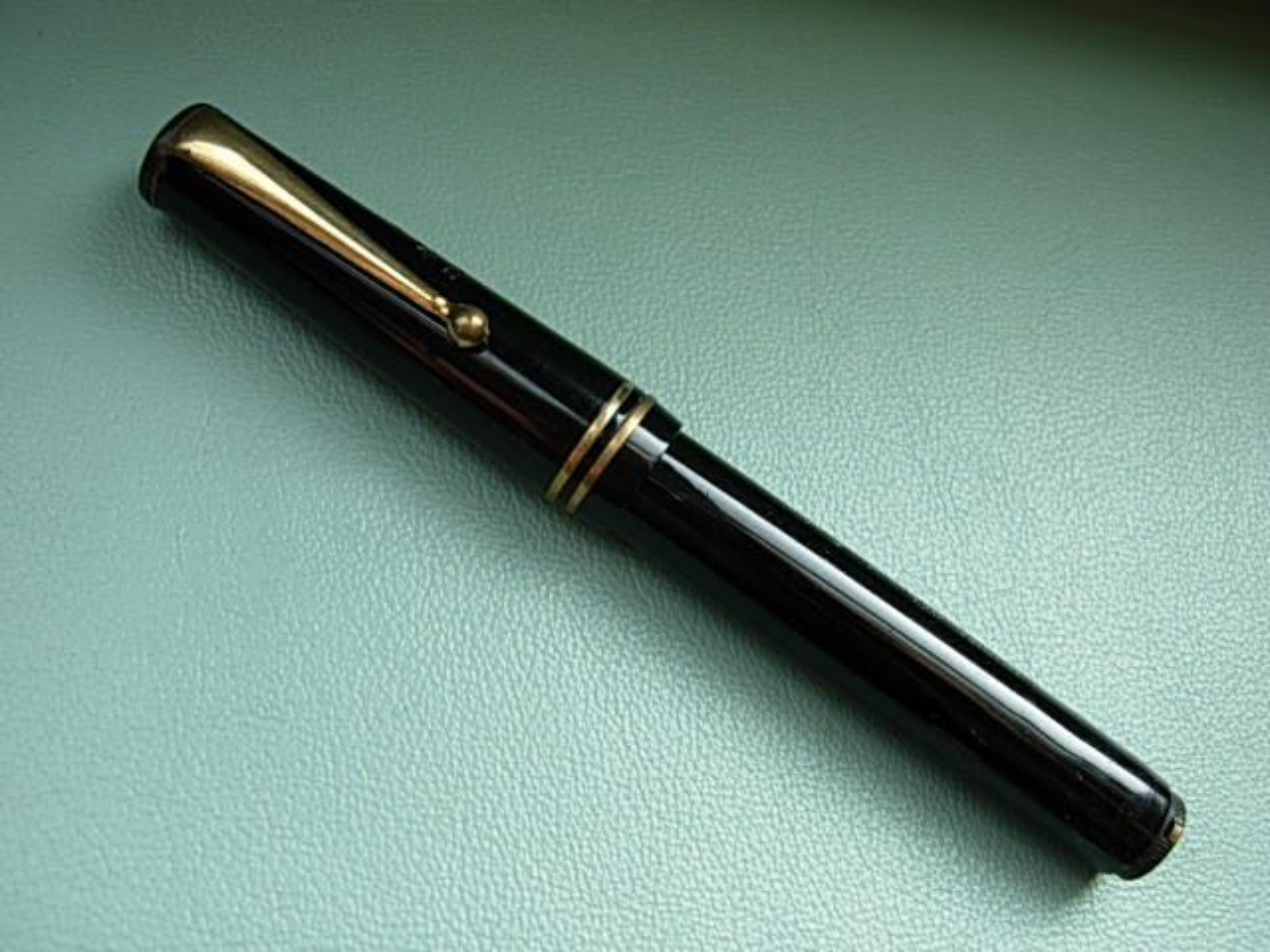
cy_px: 476
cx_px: 635
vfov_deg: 39.7
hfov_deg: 51.4
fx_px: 1321
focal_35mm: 36
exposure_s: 1/117
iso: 50
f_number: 3.4
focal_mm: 7.5
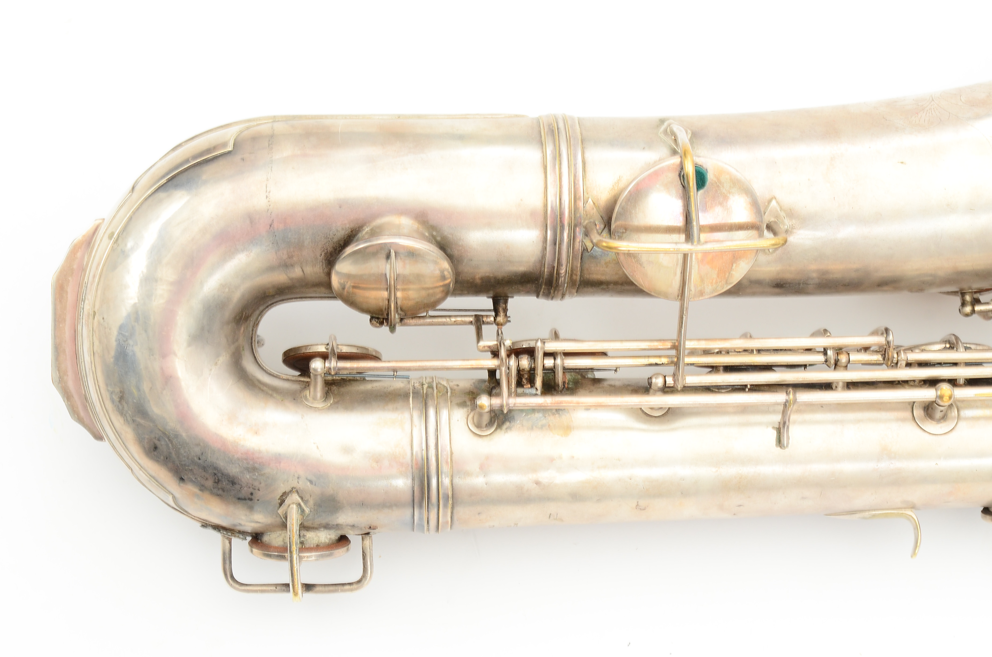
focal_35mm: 82
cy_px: 328
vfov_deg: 16.5
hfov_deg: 24.7
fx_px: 2269
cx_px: 496
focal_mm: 55
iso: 320
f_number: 10
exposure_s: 1/80
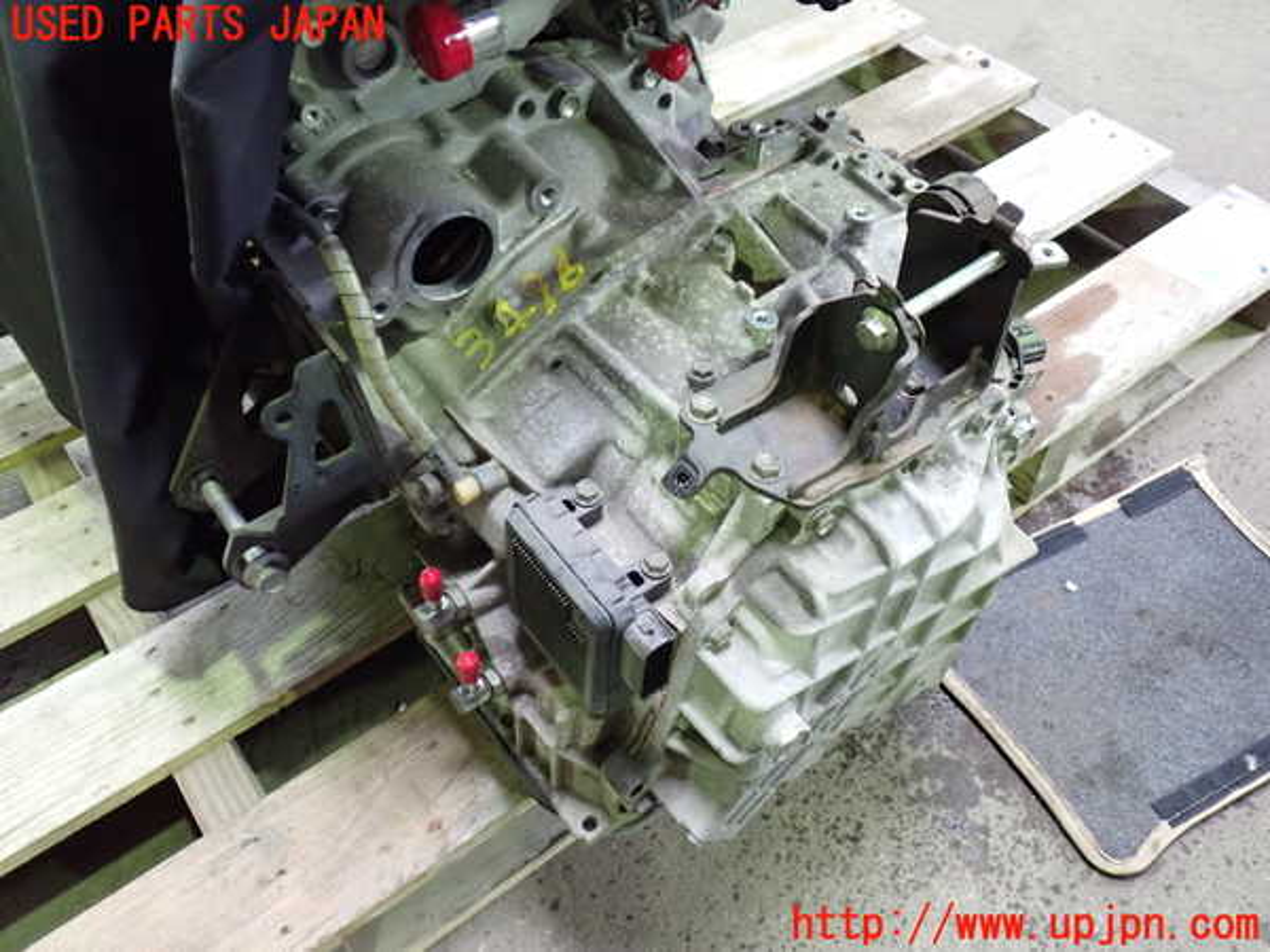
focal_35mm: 30
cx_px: 635
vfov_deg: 46.8
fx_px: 1101
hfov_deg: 60.0
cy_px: 476
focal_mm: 5.4
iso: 800
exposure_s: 1/25
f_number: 2.3
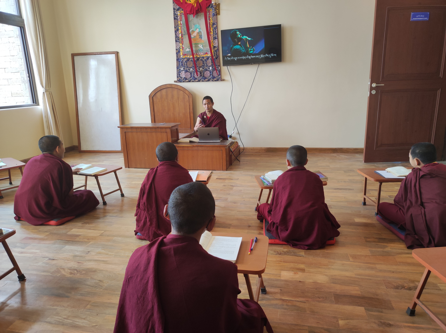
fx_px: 322
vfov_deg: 54.8
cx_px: 223
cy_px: 166
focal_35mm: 25
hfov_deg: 69.4
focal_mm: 4.7
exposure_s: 1/100
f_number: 1.79
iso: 221
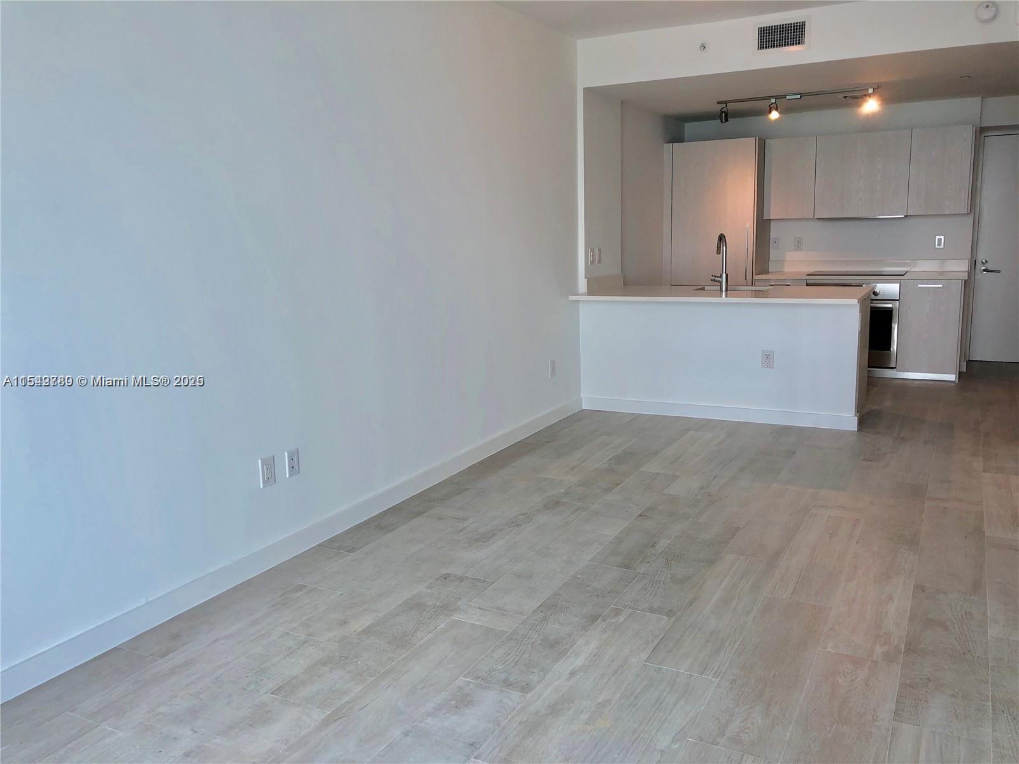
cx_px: 510
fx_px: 824
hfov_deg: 63.4
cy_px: 382
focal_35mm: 28
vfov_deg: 49.7
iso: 25
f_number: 1.8
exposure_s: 1/120
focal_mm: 4
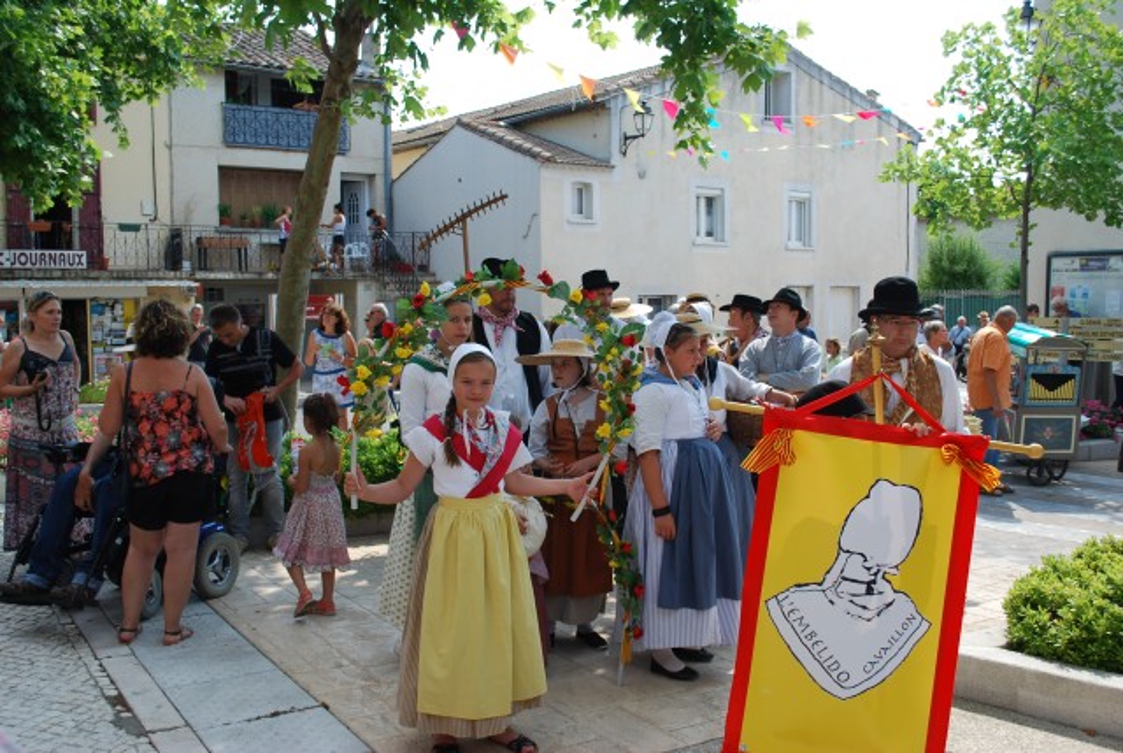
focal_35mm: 33
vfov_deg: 40.1
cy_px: 376
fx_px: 1031
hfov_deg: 57.1
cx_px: 562
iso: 100
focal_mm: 22
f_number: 5.6
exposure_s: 1/125
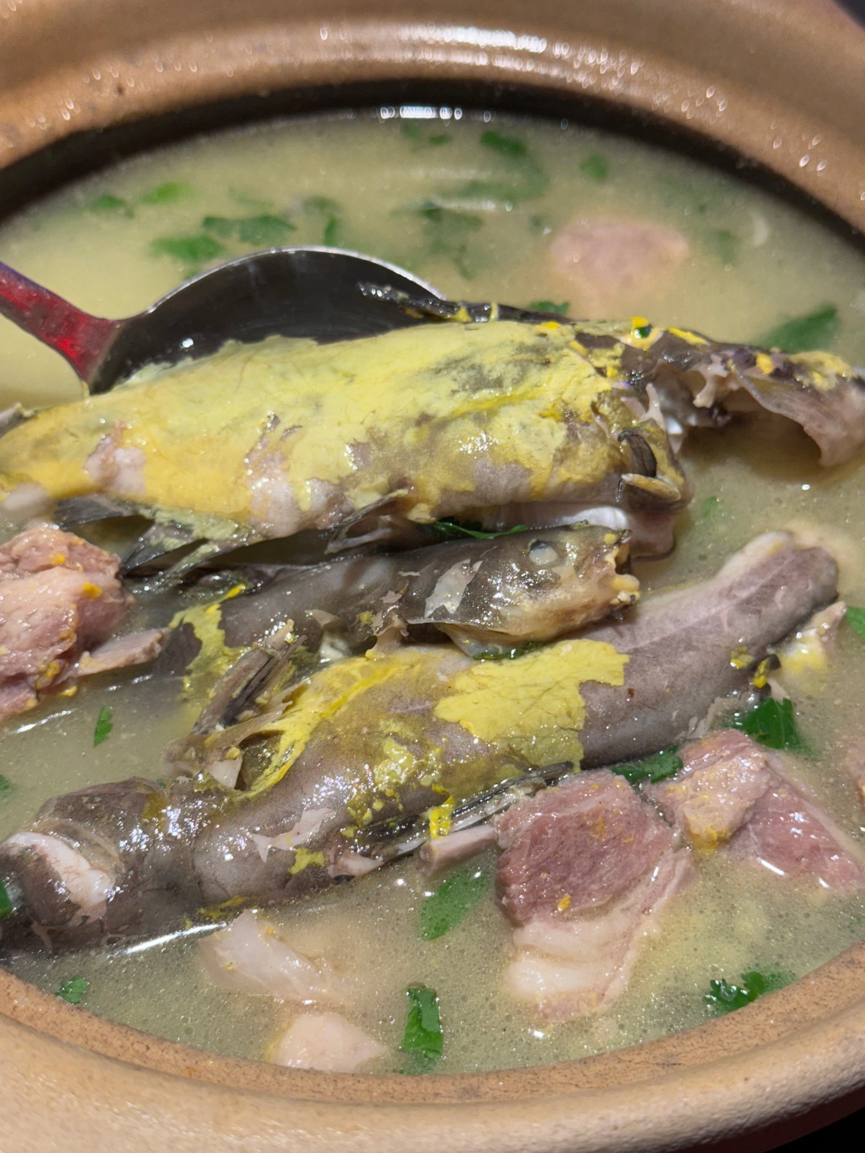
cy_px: 576
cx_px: 432
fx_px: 1599
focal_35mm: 48
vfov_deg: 39.7
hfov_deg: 30.3
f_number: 1.78
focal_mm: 6.86
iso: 80
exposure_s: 1/100
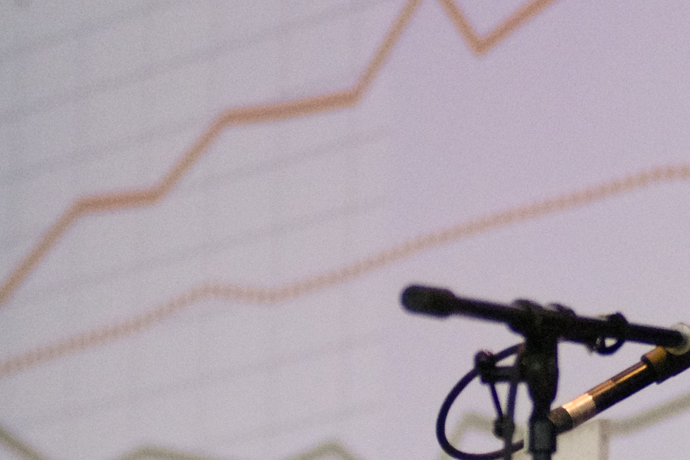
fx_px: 7898
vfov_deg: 3.3
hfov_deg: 5.0
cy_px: 244
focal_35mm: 412
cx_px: 715
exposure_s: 1/1600
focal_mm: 86
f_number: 2.8
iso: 3200
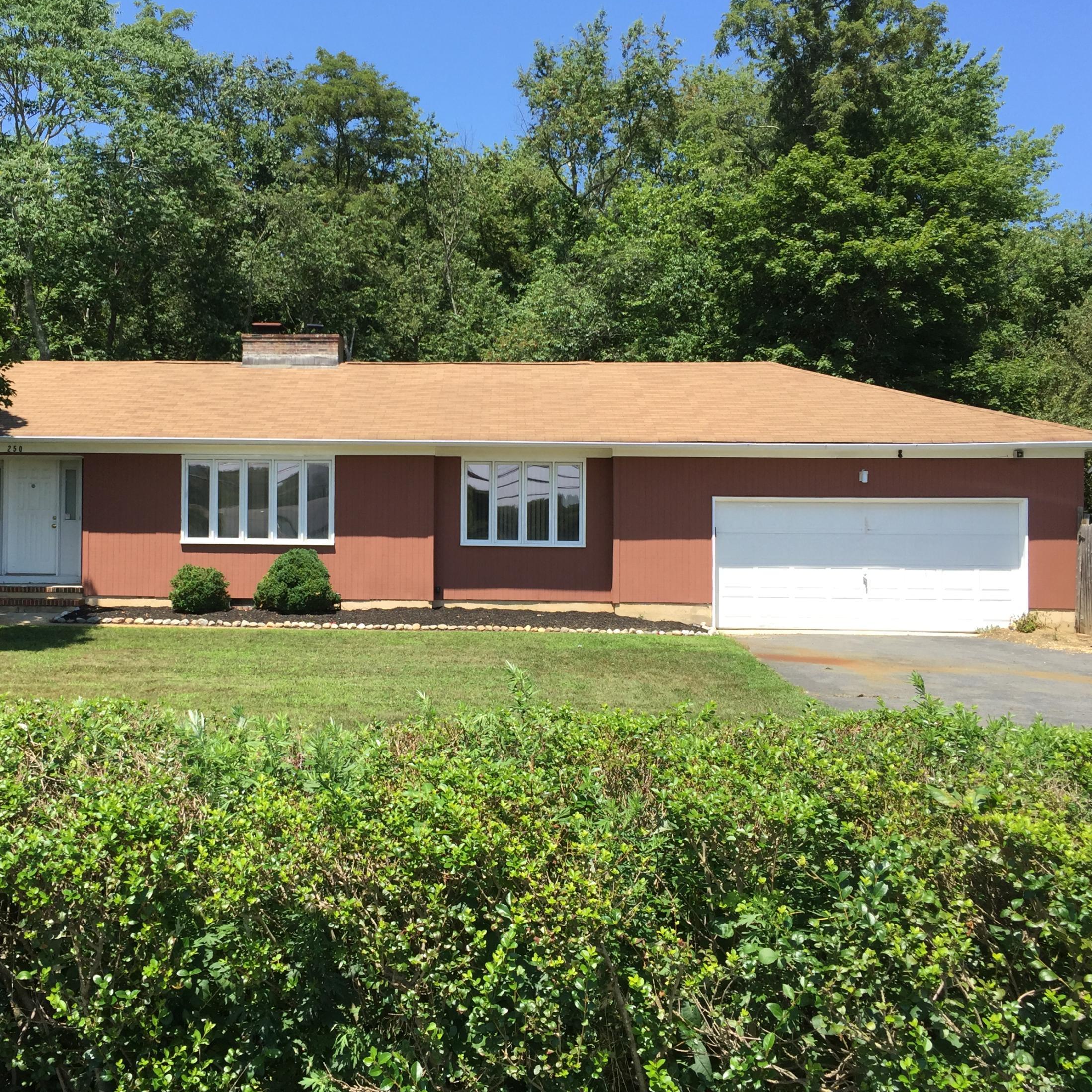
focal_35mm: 35
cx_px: 420
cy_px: 537
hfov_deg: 46.9
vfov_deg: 47.2
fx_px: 1249
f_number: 2.2
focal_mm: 4.15
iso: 32
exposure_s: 1/1014
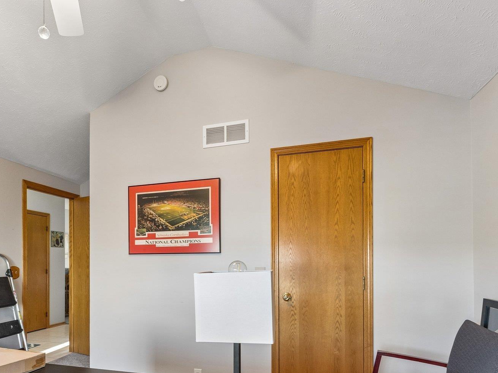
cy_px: 258
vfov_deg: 61.4
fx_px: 302
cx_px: 207
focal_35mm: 21
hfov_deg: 78.4
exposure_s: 1/13
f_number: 6.3
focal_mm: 14
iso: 500
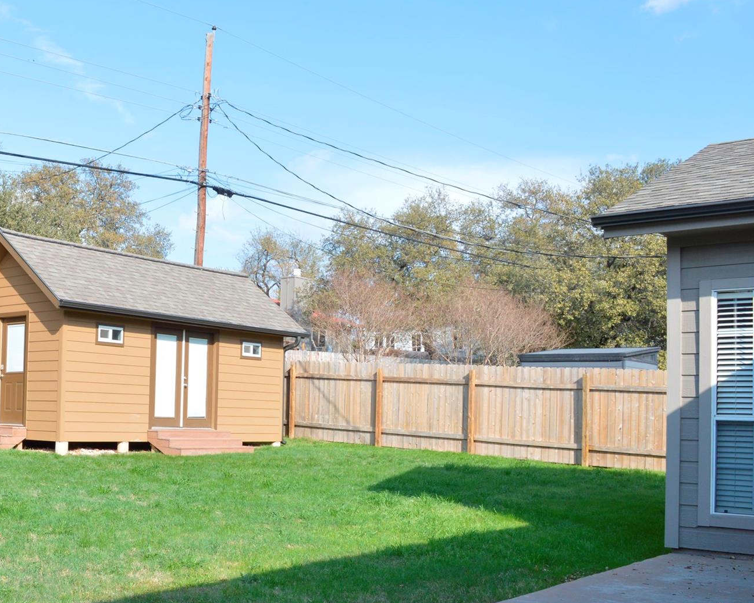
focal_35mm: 40
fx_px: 893
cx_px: 190
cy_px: 374
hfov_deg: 44.3
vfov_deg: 37.1
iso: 400
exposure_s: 1/320
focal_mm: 18
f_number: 8
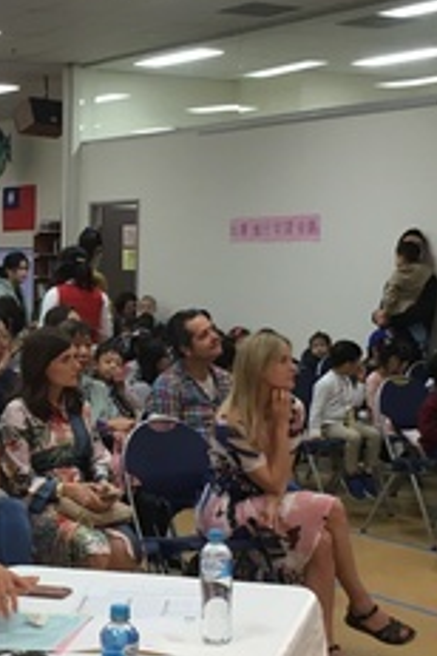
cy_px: 322
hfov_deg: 16.5
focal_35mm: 81
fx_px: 1475
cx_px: 11
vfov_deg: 25.1
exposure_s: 1/33
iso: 64
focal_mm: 4.15
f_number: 2.2
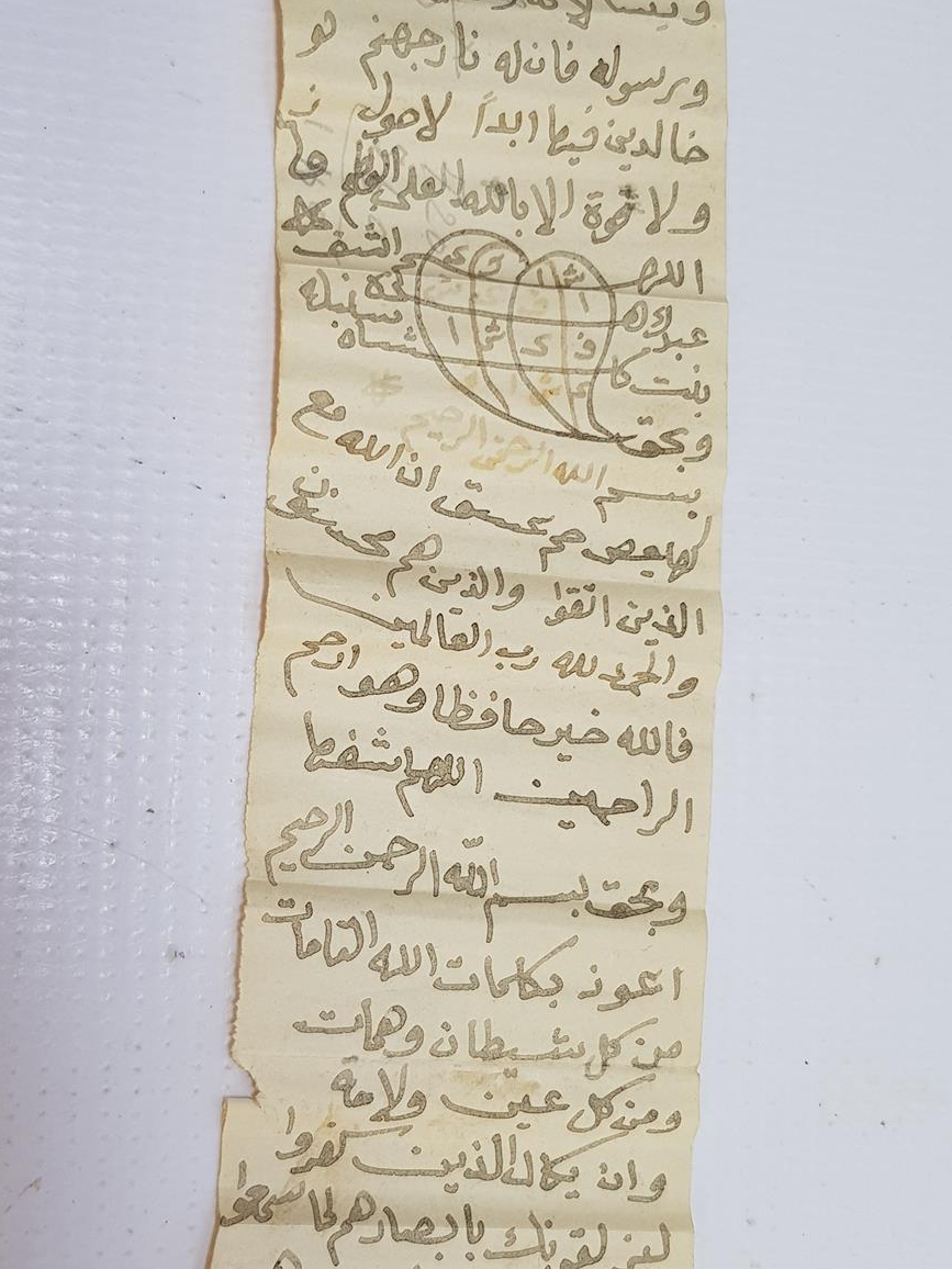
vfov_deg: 65.3
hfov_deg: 51.3
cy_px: 627
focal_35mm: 27
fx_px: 990
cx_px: 488
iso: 40
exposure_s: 1/108
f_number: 1.7
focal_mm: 4.3
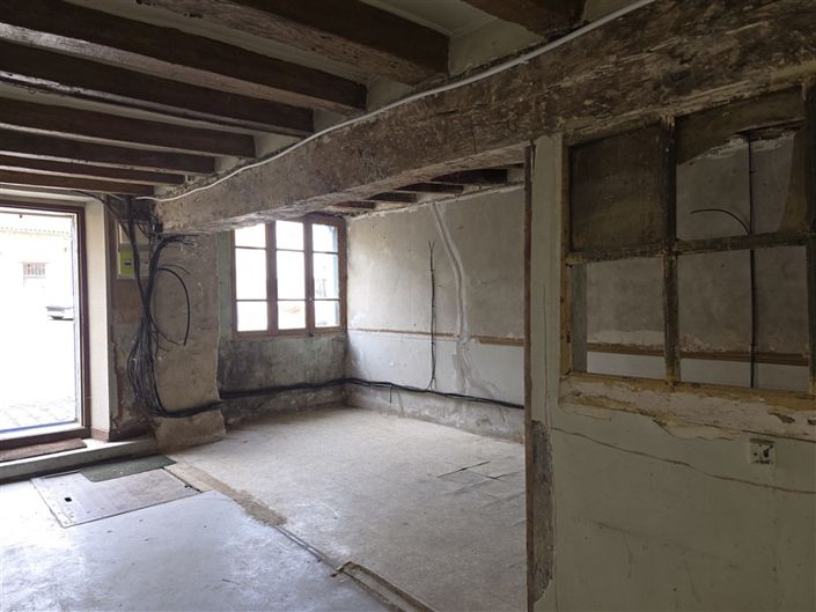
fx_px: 542
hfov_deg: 73.9
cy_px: 306
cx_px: 408
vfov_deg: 58.9
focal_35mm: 23
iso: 40
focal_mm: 6.3
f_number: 1.7
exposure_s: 1/50
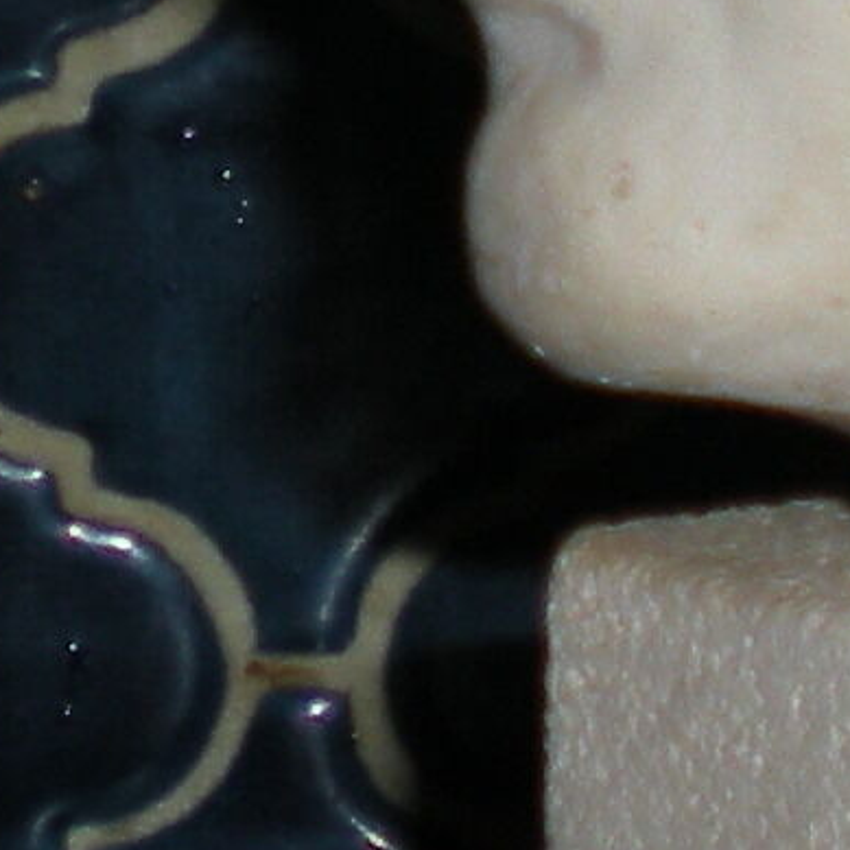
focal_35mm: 282
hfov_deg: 6.2
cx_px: 597
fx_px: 7834
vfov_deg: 6.2
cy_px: -175
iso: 64
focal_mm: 6.3
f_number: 3.1
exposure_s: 1/60
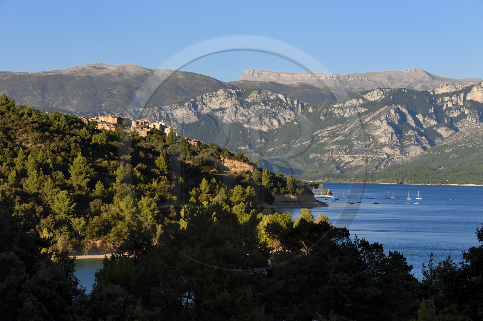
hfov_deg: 17.7
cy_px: 160
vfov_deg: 11.8
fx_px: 1555
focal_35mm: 116
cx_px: 242
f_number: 13
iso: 400
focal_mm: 116
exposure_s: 1/250
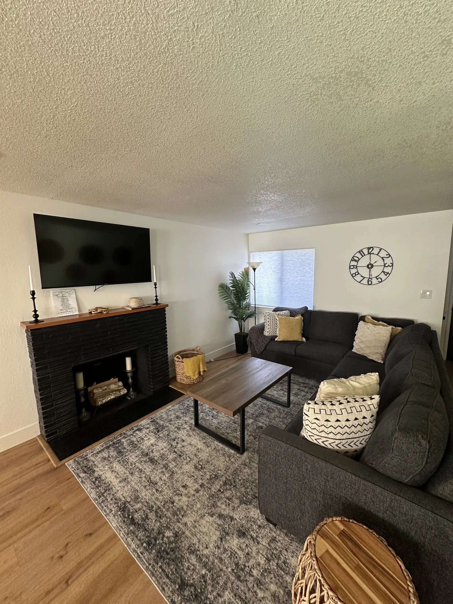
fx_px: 244
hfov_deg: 85.7
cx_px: 226
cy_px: 302
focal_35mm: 14
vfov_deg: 102.1
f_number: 2.2
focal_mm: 2.22
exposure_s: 1/120
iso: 250
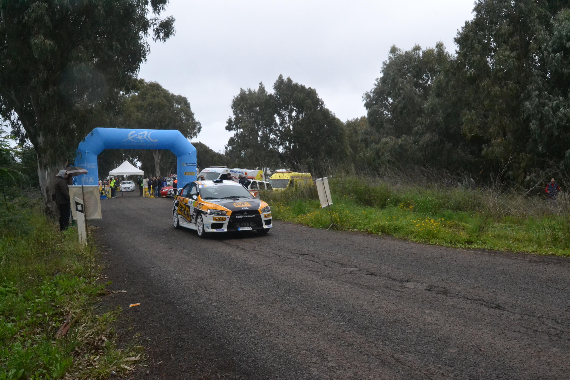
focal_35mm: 30
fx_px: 475
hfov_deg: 61.9
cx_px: 285
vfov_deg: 43.6
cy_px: 190
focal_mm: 20
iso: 3200
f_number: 11
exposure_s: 1/1000
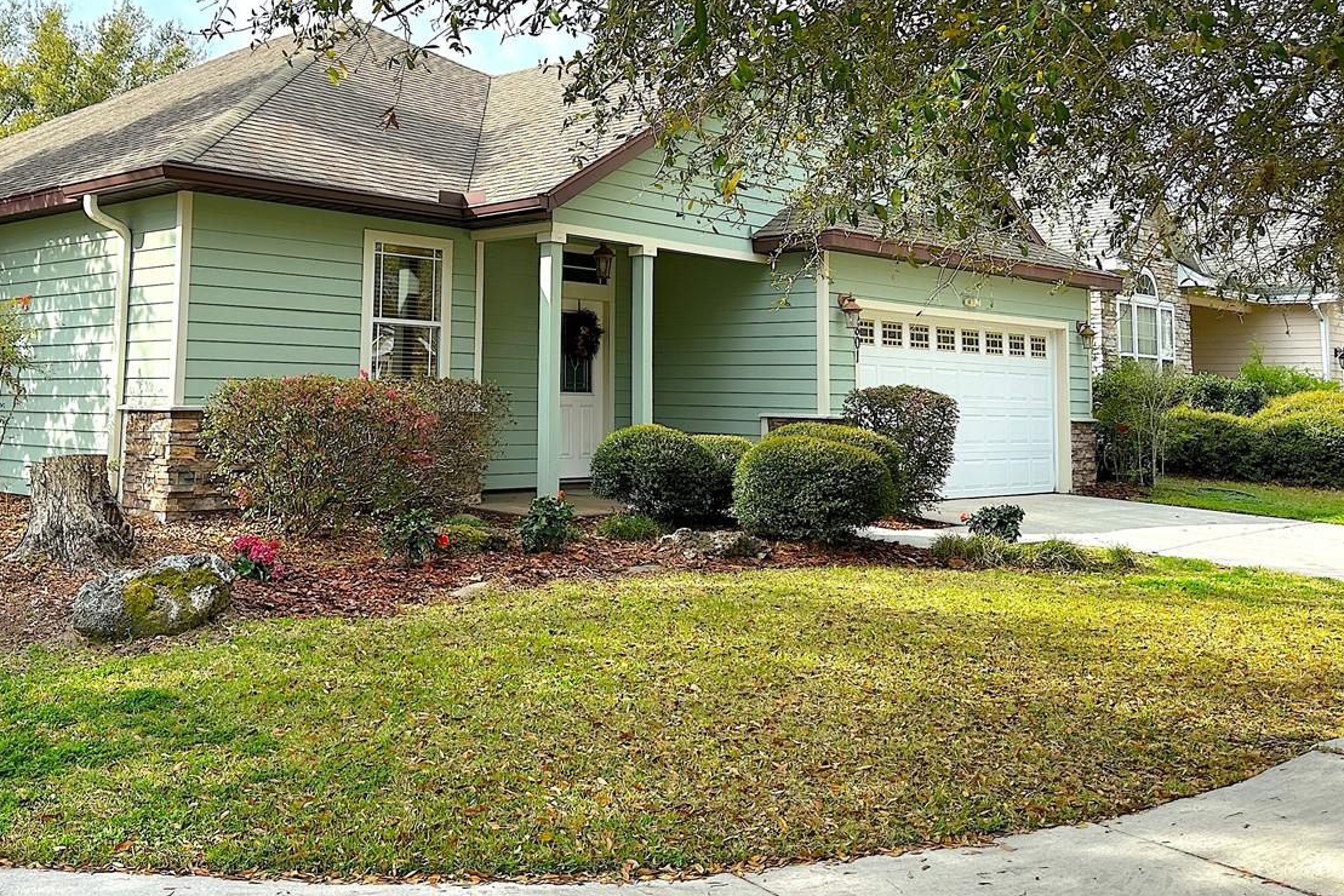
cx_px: 499
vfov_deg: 36.2
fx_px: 1344
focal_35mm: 36
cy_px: 248
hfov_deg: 52.5
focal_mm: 6.86
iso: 80
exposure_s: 1/2110
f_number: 1.78
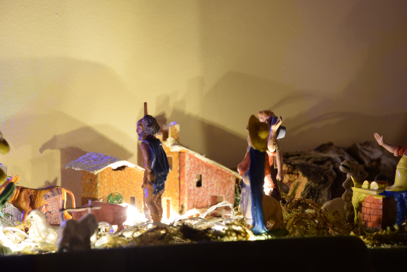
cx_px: 204
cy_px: 136
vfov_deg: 8.7
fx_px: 1782
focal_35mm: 158
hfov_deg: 13.0
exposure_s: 5
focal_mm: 105
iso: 100
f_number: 8
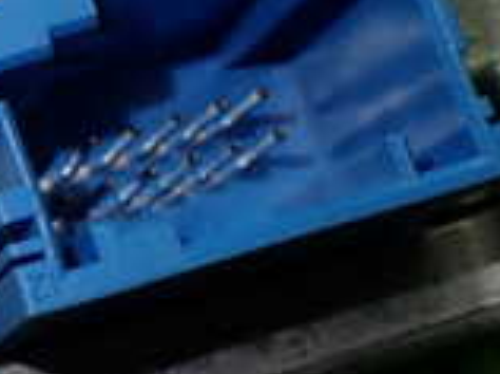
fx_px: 1644
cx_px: -263
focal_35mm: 114
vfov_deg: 12.9
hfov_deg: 15.8
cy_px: 301
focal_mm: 5.4
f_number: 2.3
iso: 100
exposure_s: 1/125
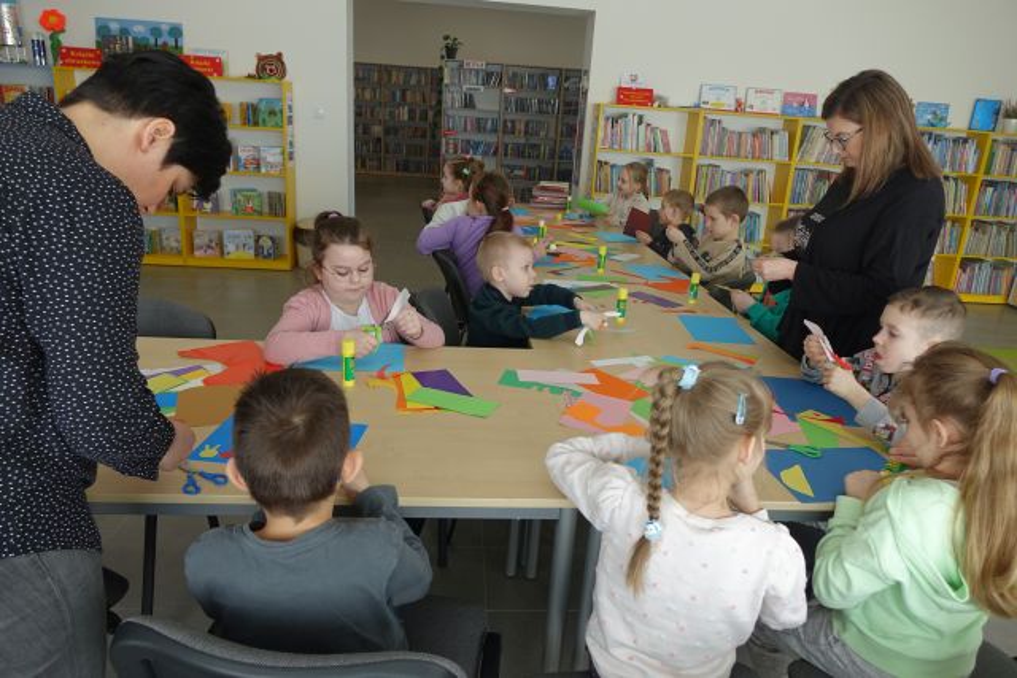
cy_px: 339
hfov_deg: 73.7
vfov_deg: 53.2
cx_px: 508
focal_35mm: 24
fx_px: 678
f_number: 2.8
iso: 125
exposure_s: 1/125
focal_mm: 8.8
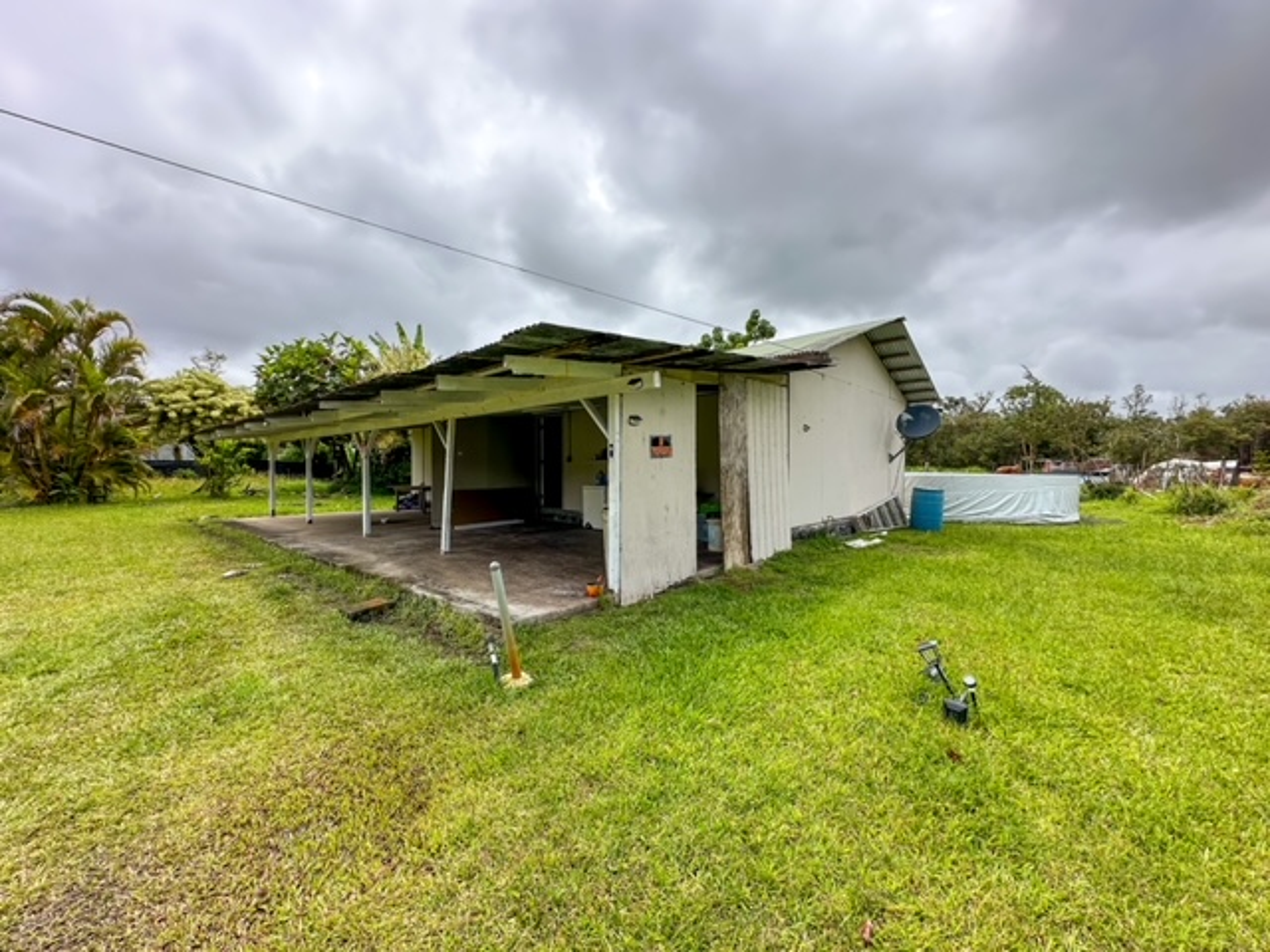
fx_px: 514
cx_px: 635
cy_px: 476
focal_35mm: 14
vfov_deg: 85.7
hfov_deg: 102.1
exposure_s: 1/1400
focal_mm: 2.22
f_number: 2.2
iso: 40
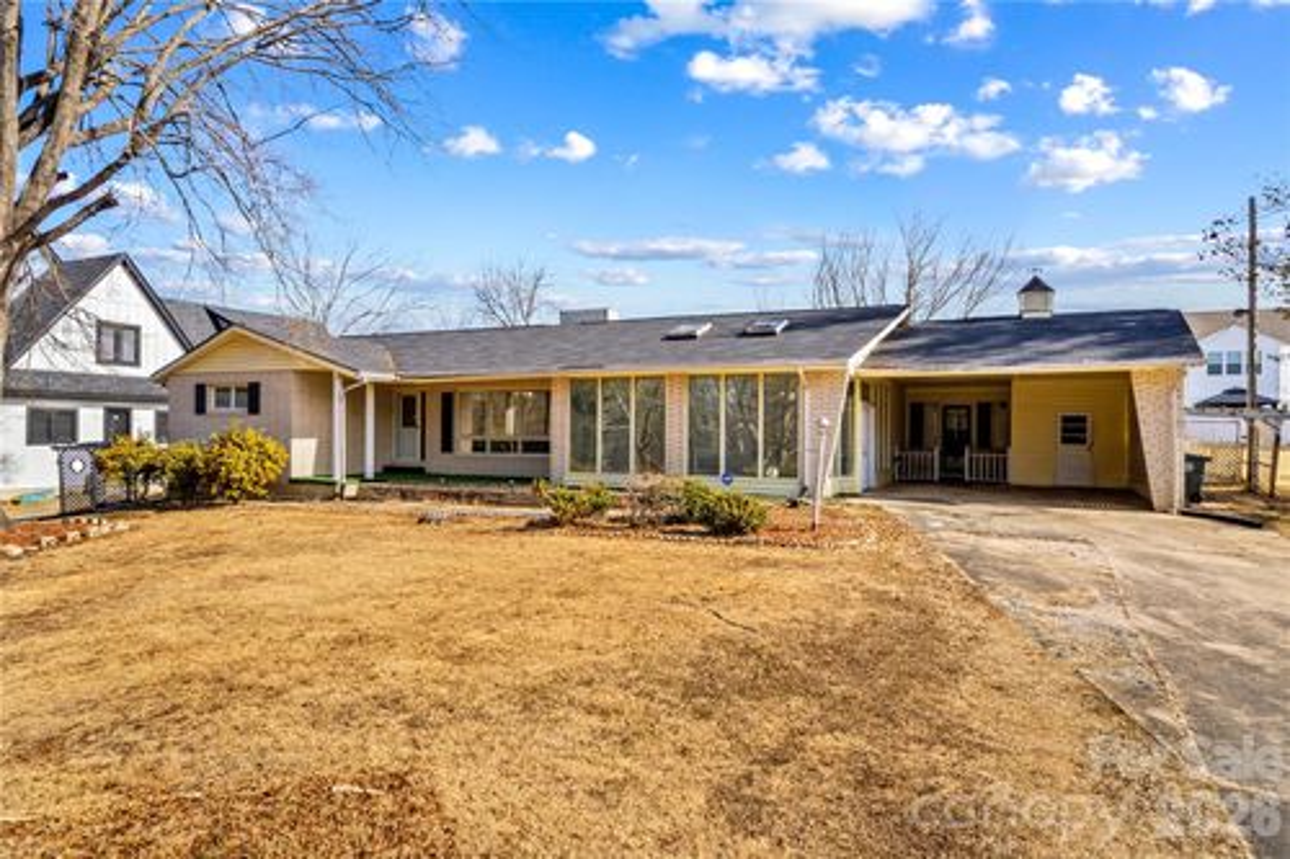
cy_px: 430
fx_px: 788
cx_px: 645
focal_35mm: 22
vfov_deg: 57.2
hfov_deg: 78.6
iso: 120
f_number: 2.8
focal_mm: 8.38
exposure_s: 1/1250
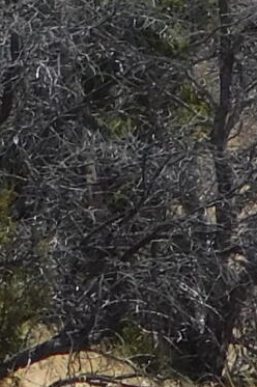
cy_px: -27
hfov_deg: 2.0
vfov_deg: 3.1
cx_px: -569
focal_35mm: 670
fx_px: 7187
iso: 125
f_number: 4.4
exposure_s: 1/640
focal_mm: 14.2
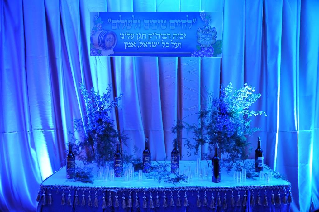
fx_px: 248
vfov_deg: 46.3
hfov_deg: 65.5
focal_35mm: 28
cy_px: 106
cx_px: 160
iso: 2000
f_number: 3.2
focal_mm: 28
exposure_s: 1/125
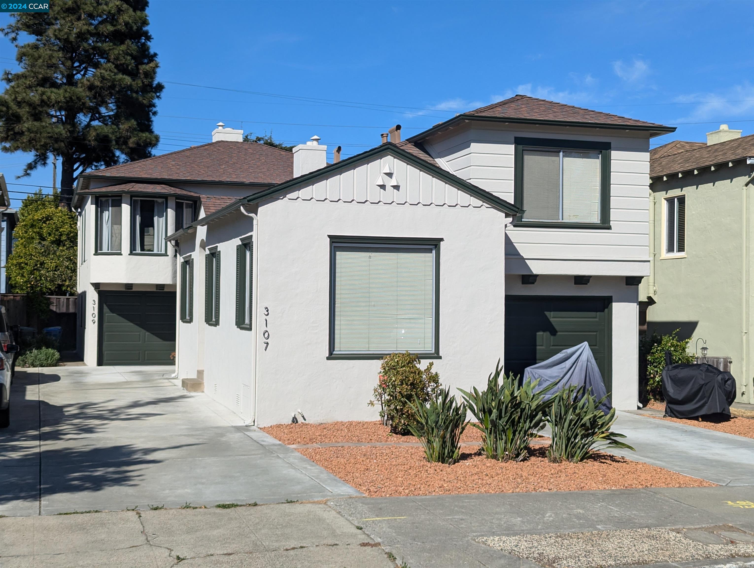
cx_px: 377
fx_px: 1047
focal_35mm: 48
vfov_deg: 30.3
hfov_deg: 39.6
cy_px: 284
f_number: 1.85
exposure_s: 1/3300
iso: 69
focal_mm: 6.81
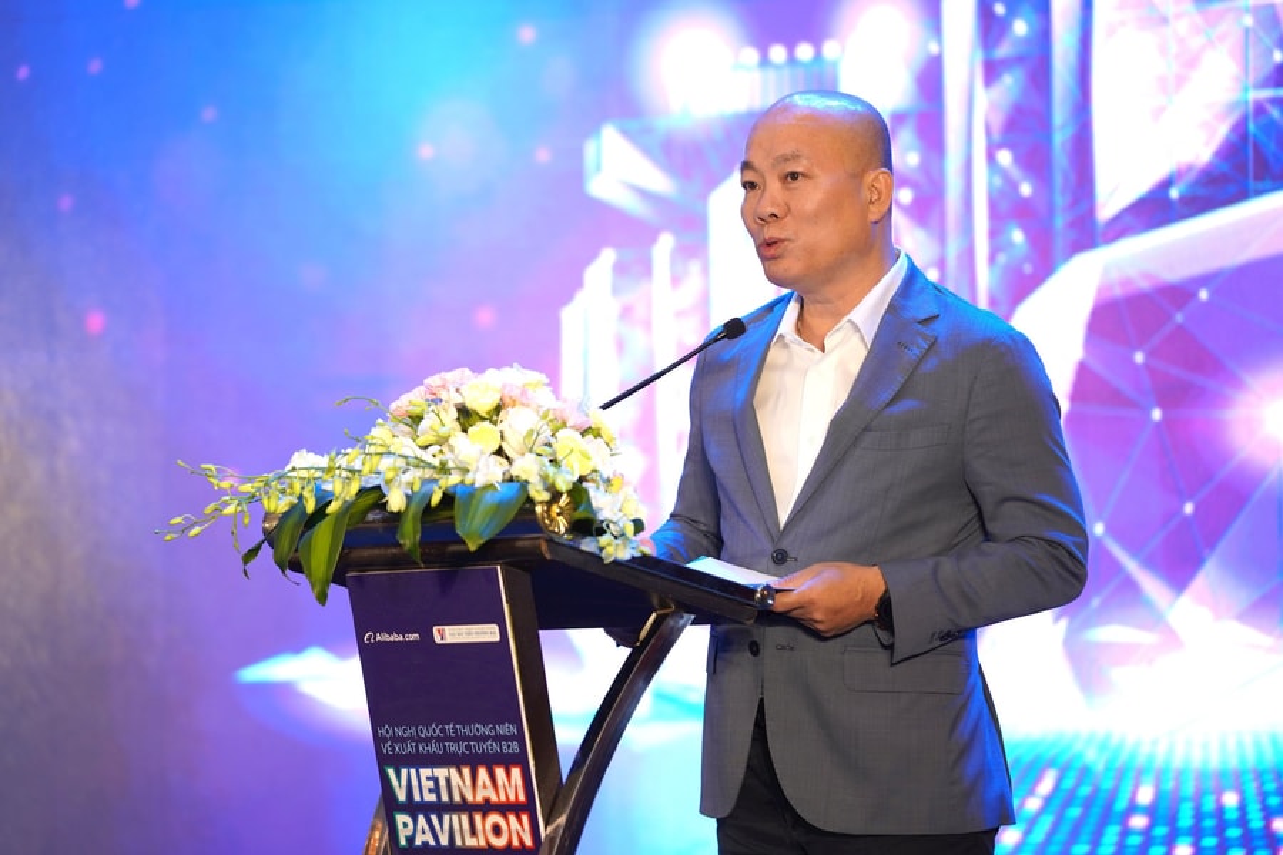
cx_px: 642
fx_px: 4811
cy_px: 428
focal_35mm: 135
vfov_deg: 10.2
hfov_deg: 15.2
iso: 400
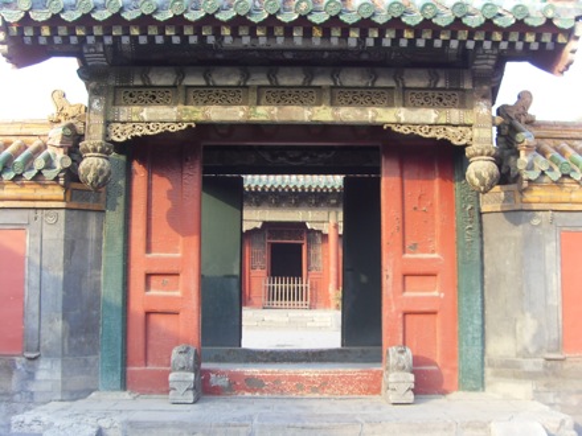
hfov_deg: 47.9
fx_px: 656
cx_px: 291
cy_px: 218
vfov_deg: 36.8
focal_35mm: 39
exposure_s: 1/90
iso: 100
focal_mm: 6.6
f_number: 3.5
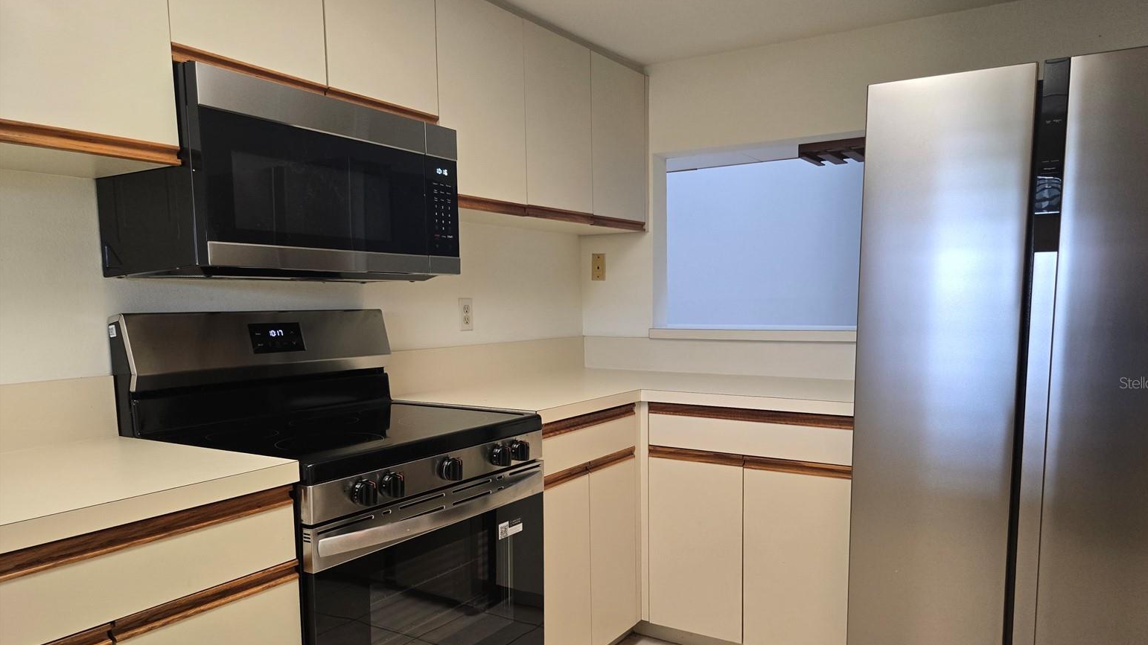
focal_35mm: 26
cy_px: 382
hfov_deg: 71.9
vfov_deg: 44.2
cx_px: 594
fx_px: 791
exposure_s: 1/120
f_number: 1.8
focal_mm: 5.4
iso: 200
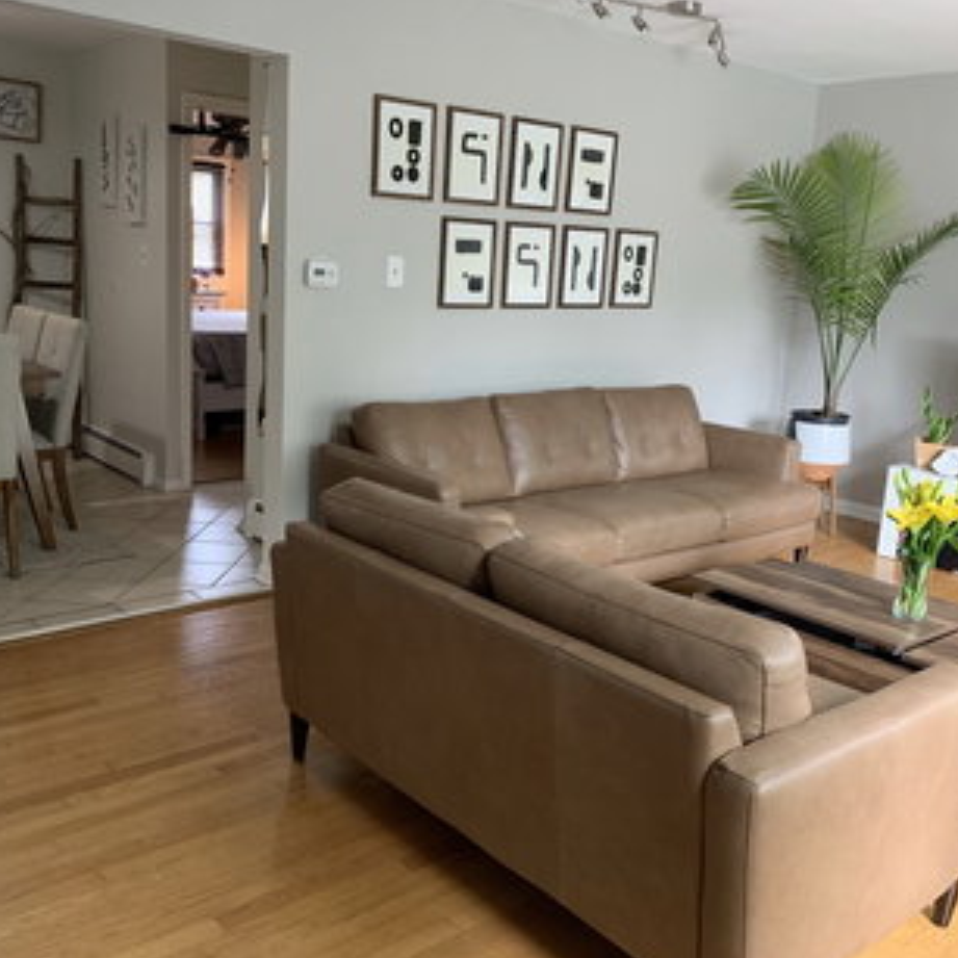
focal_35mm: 32
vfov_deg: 51.1
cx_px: 448
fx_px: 1002
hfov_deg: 51.1
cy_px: 468
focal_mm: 4.25
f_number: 1.8
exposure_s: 1/60
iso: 250
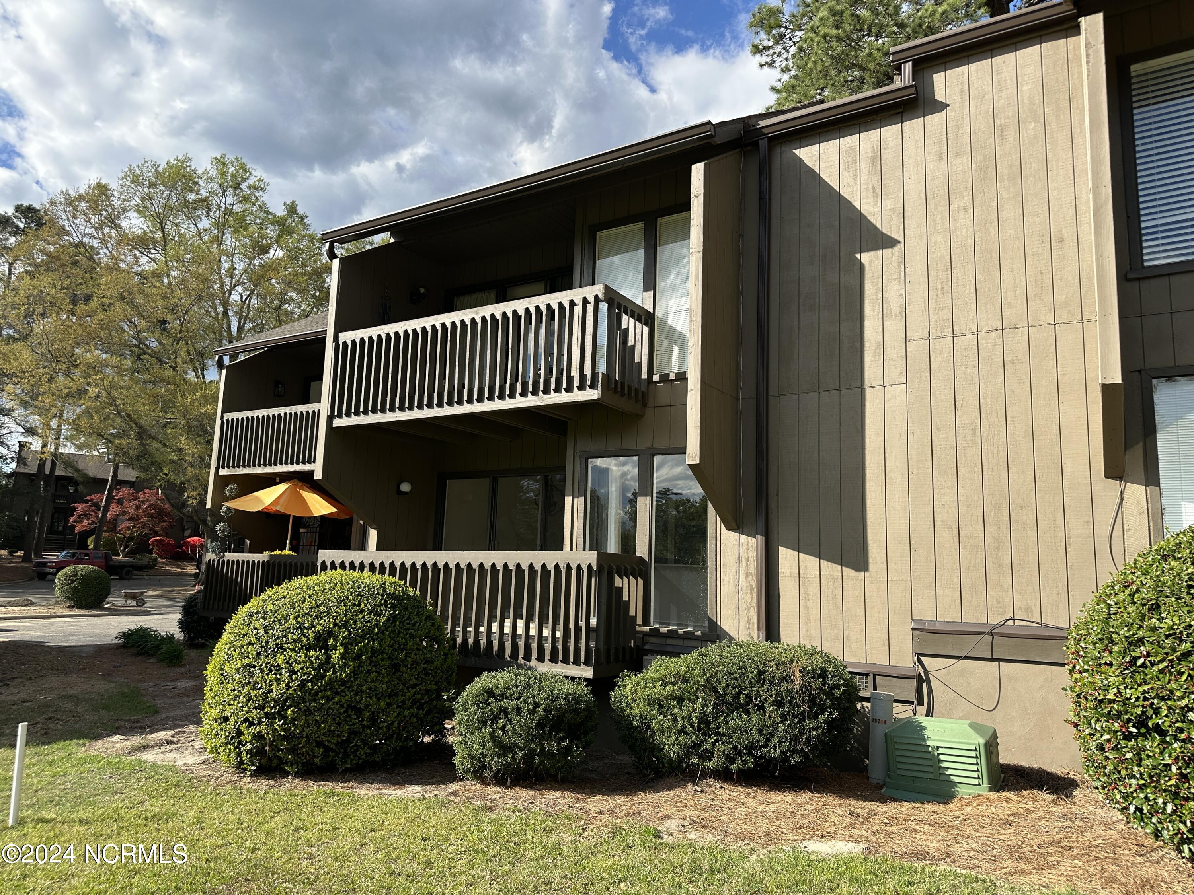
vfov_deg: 56.8
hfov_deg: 71.6
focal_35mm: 24
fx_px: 828
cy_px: 448
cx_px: 597
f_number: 1.78
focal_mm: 6.86
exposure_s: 1/2410
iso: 80
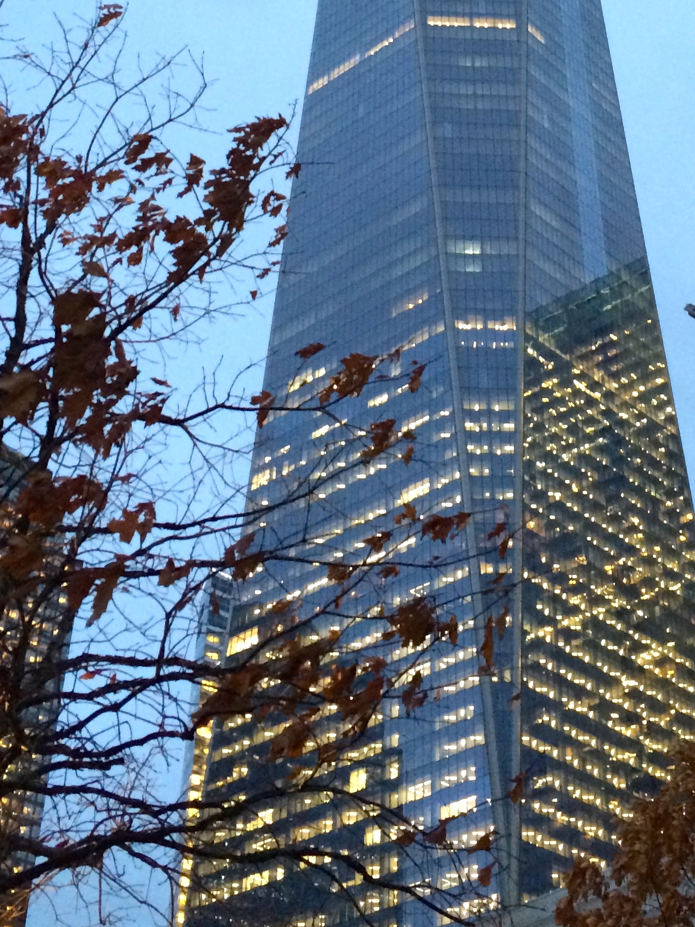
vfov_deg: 31.0
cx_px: 475
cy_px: 127
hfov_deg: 24.3
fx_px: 1606
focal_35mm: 60
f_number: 2.2
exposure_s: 1/24
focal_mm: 4.12
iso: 320
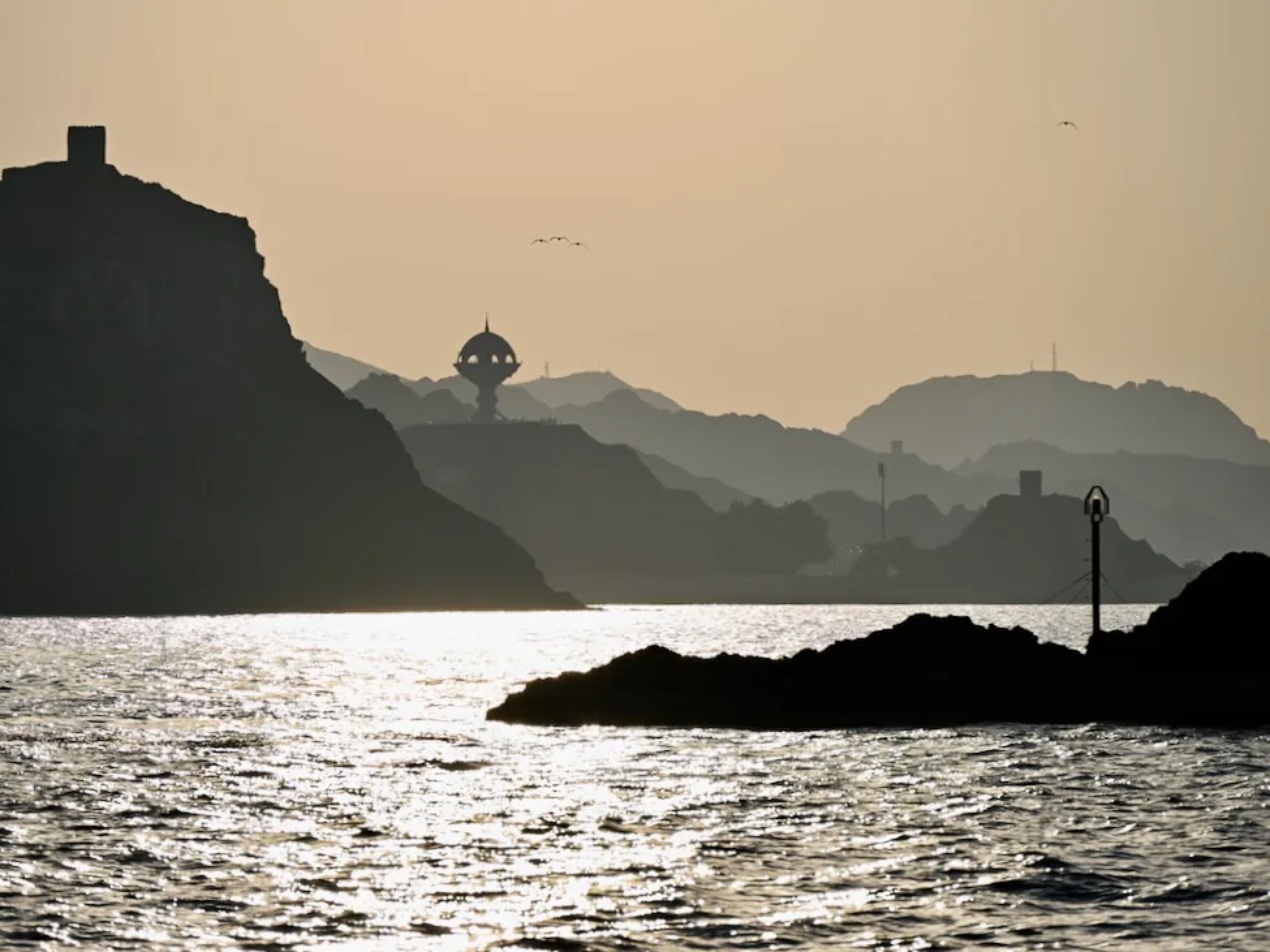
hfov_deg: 9.1
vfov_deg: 6.8
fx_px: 7960
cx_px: 600
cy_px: 477
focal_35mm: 217
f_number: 6.3
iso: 100
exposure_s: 1/2500
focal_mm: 200
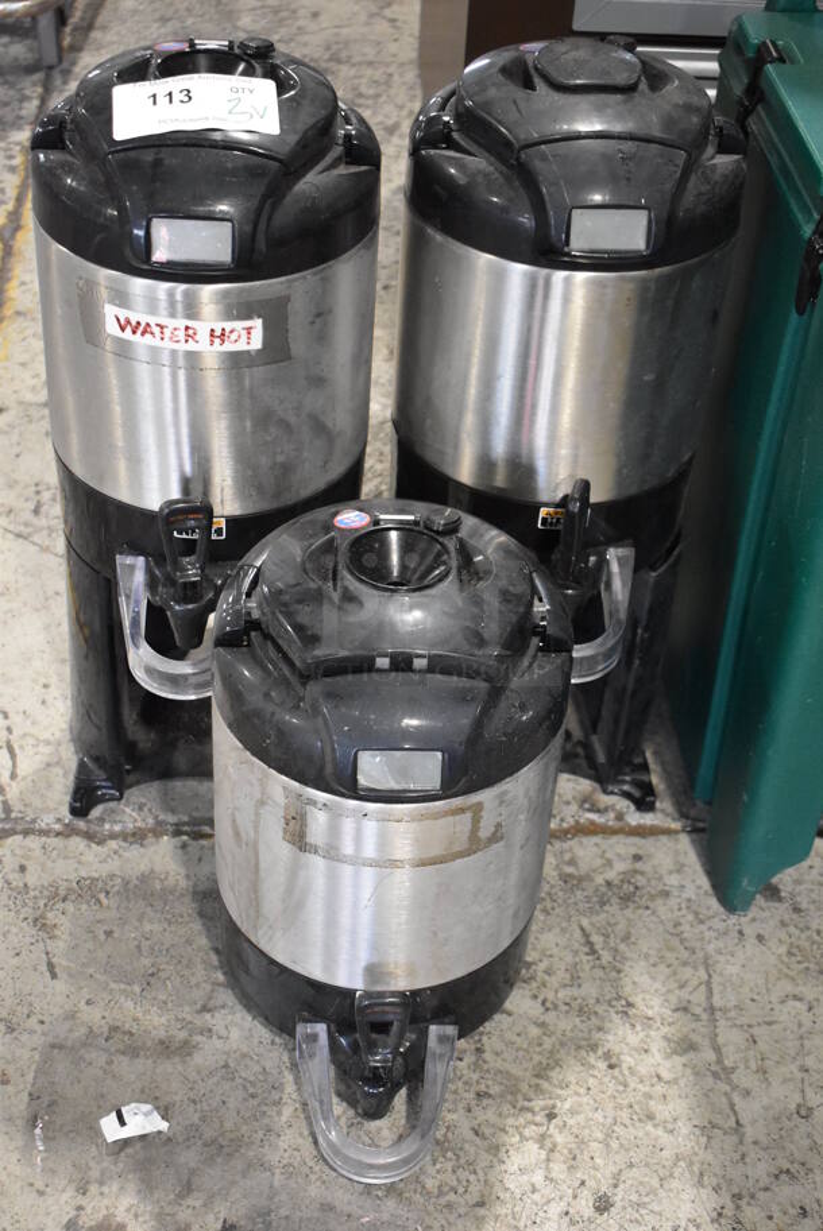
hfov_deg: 26.5
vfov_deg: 38.9
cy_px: 616
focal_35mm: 51
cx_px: 412
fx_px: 1746
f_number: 4.5
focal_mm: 34
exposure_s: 1/125
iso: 4500
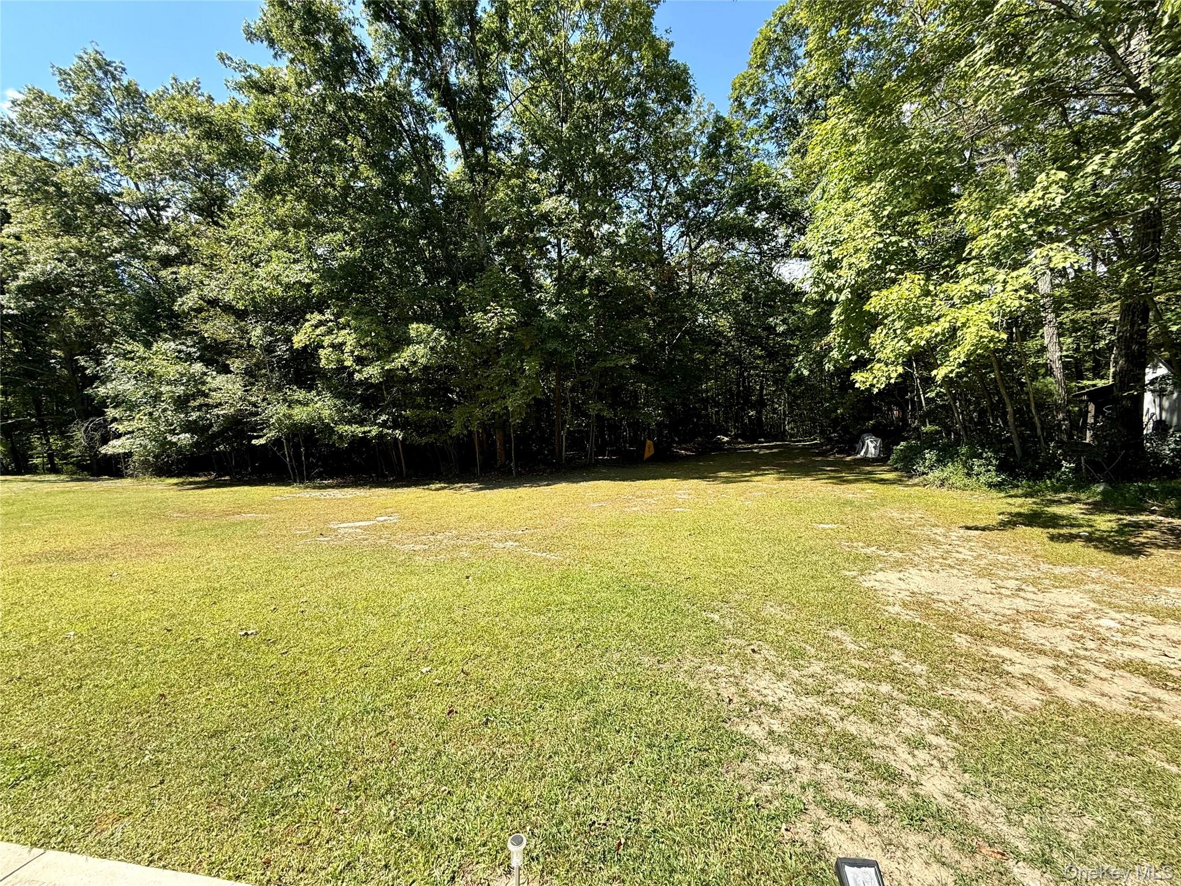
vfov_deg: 85.7
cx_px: 590
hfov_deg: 102.1
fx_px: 478
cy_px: 443
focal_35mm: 14
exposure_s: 1/607
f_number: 2.2
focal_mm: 2.22
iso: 50
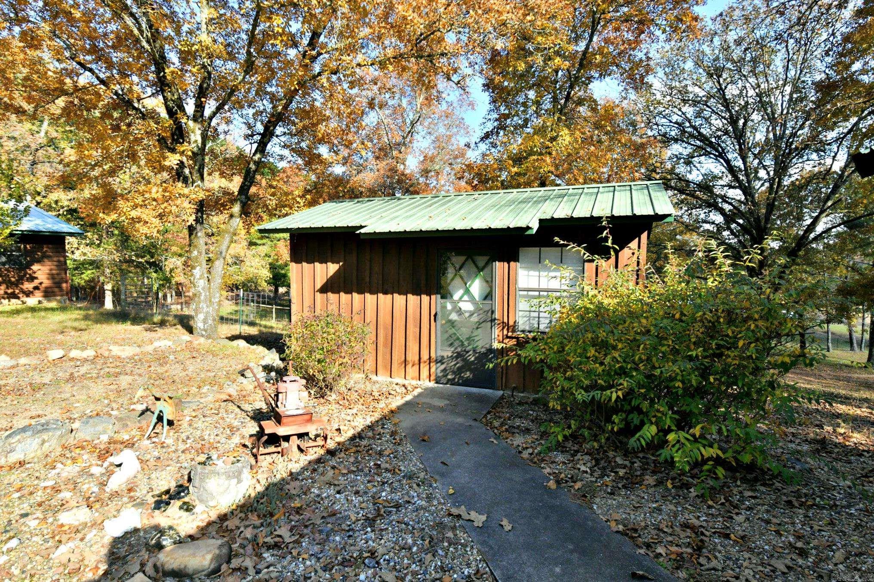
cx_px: 437
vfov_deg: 67.4
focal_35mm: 18
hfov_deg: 90.0
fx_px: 437
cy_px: 291
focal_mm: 18
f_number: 14
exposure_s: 1/800
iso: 2500
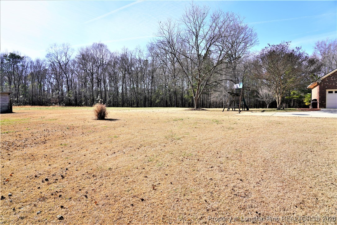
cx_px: 168
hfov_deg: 73.8
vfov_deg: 53.1
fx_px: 225
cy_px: 112
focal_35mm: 24
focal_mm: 24
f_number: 8
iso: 100
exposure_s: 1/125
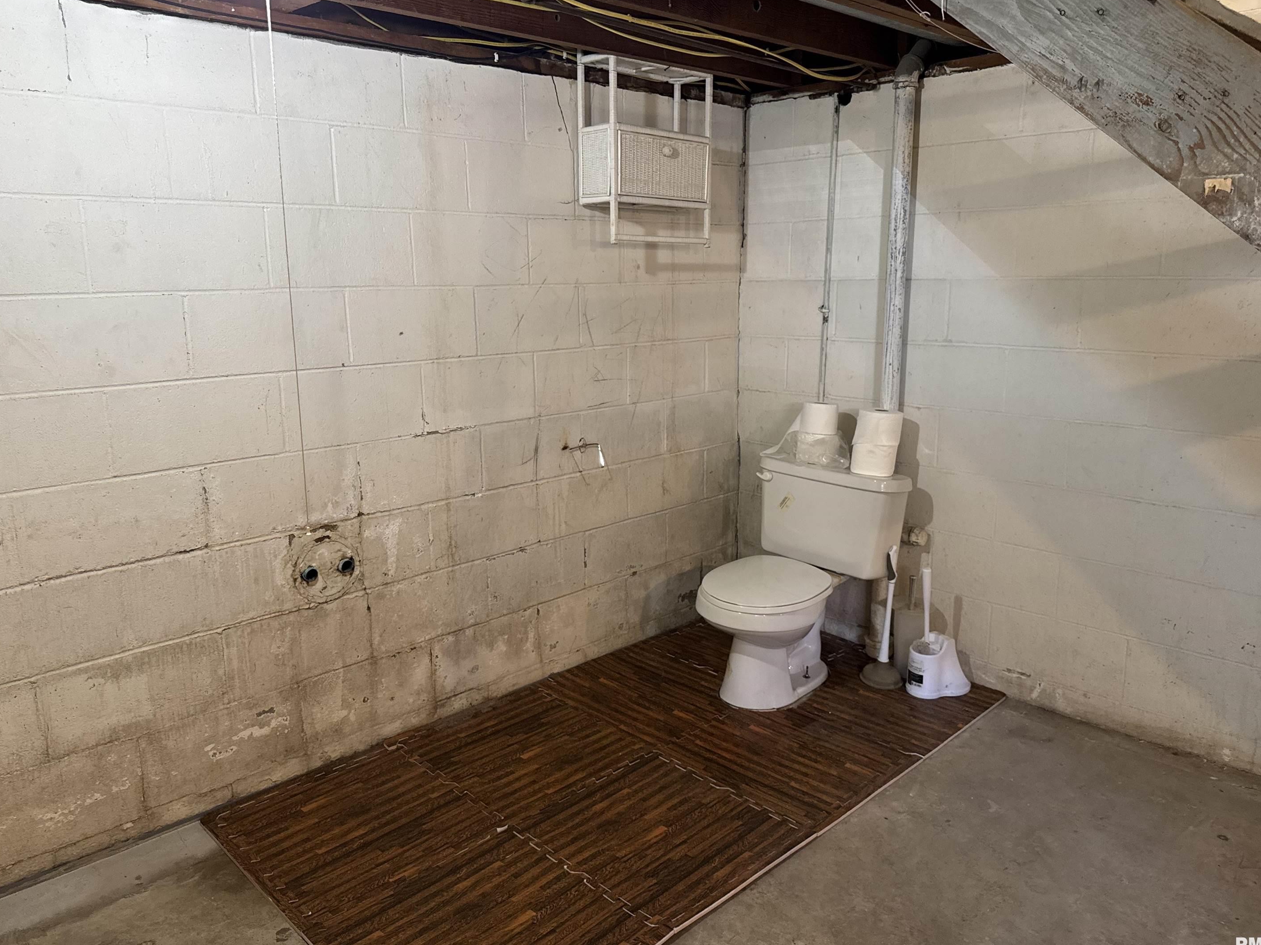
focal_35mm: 26
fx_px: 947
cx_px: 621
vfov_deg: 53.0
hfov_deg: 67.3
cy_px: 448
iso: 320
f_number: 1.78
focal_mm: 6.76
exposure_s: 1/60
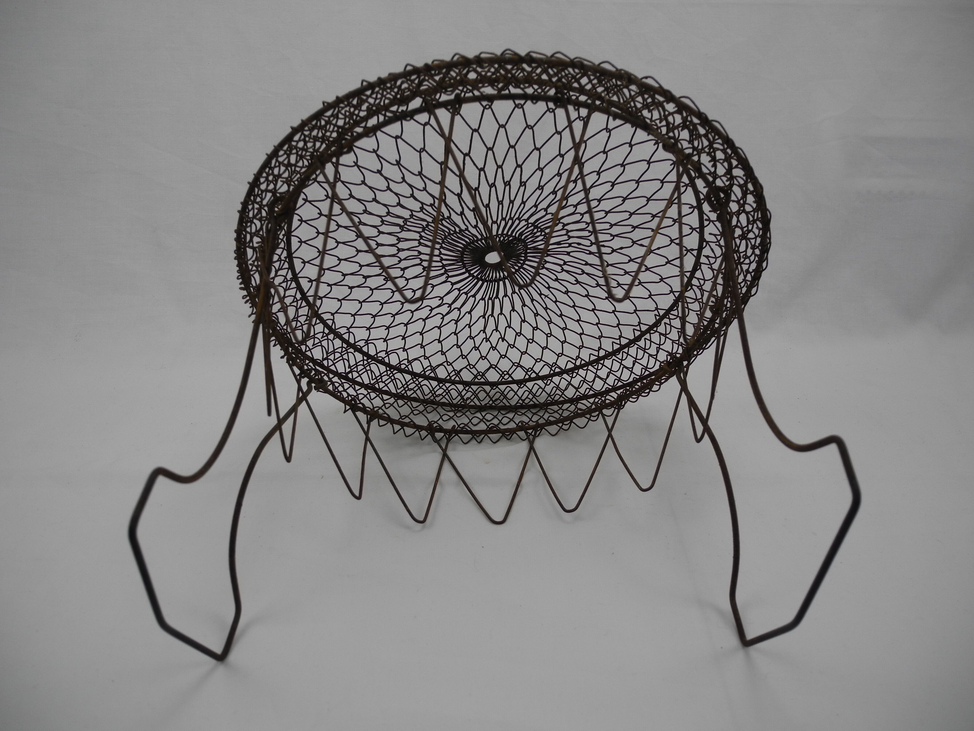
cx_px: 487
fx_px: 788
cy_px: 366
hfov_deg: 63.4
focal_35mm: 28
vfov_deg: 49.7
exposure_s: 1/246
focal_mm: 6
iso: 100
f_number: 2.8
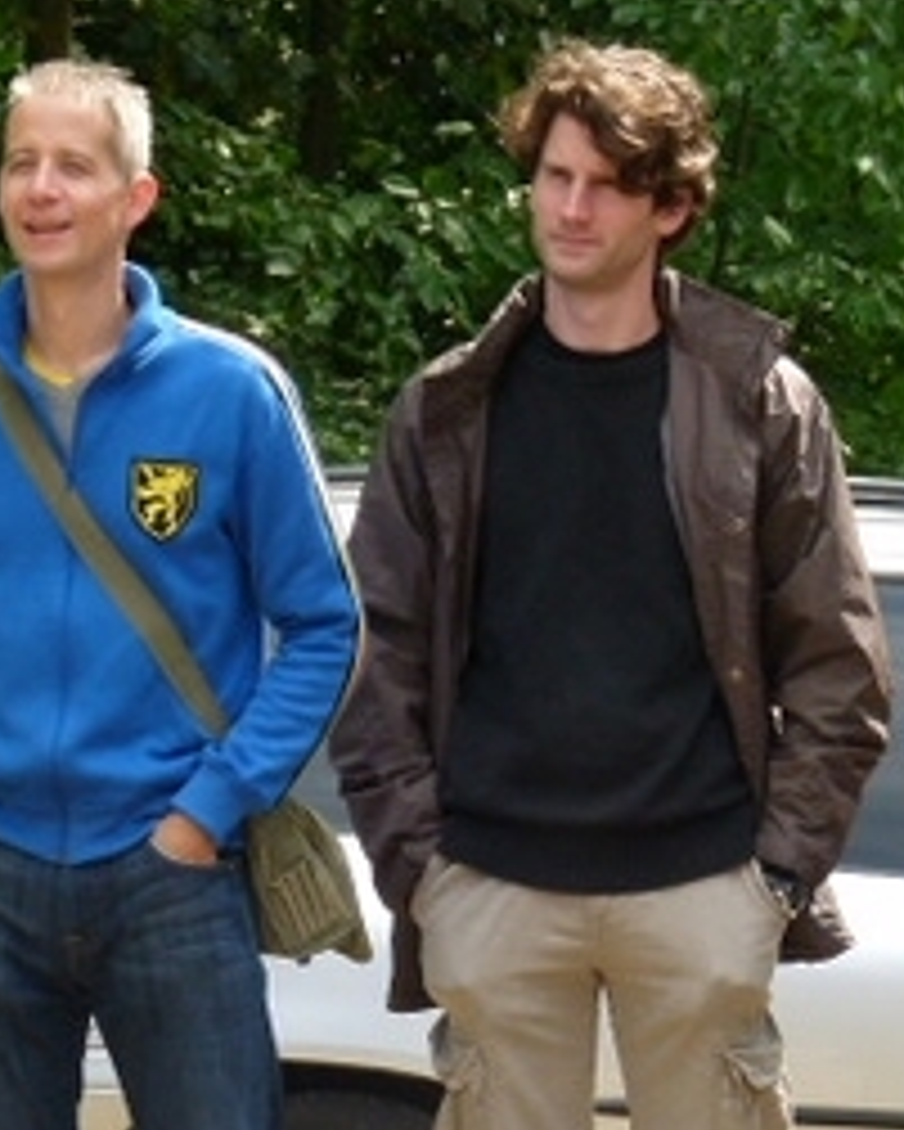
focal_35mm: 308
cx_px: 1043
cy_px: 873
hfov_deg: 5.0
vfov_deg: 6.3
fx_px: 10294
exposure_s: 1/320
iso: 125
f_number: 4
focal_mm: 23.7
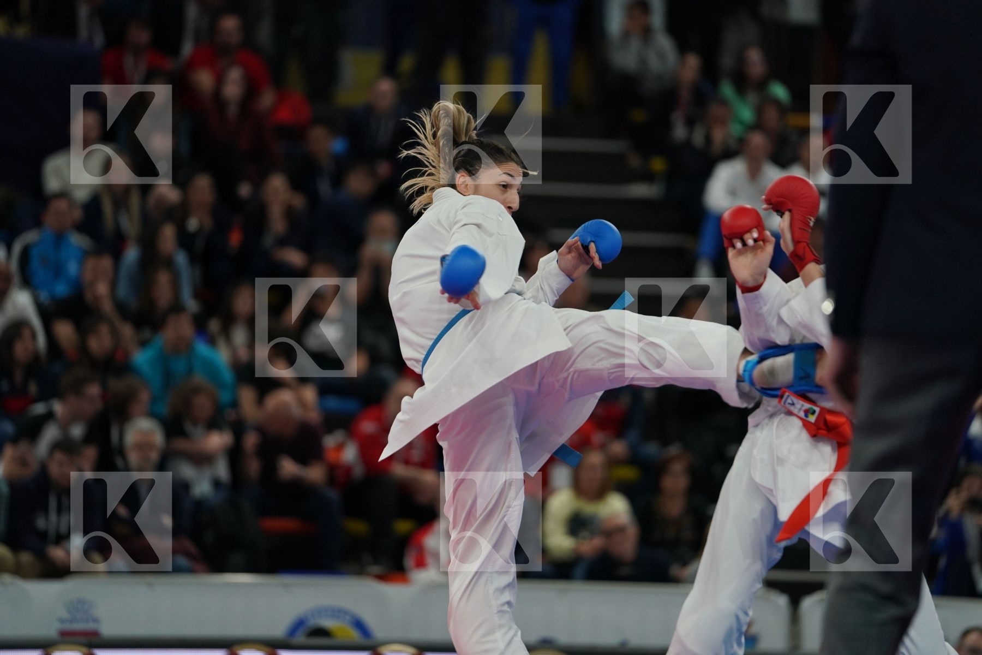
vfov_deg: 6.9
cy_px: 328
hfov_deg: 10.3
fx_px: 5455
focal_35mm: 200
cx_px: 491
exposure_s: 1/1000
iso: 1600
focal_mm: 200
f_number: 2.8
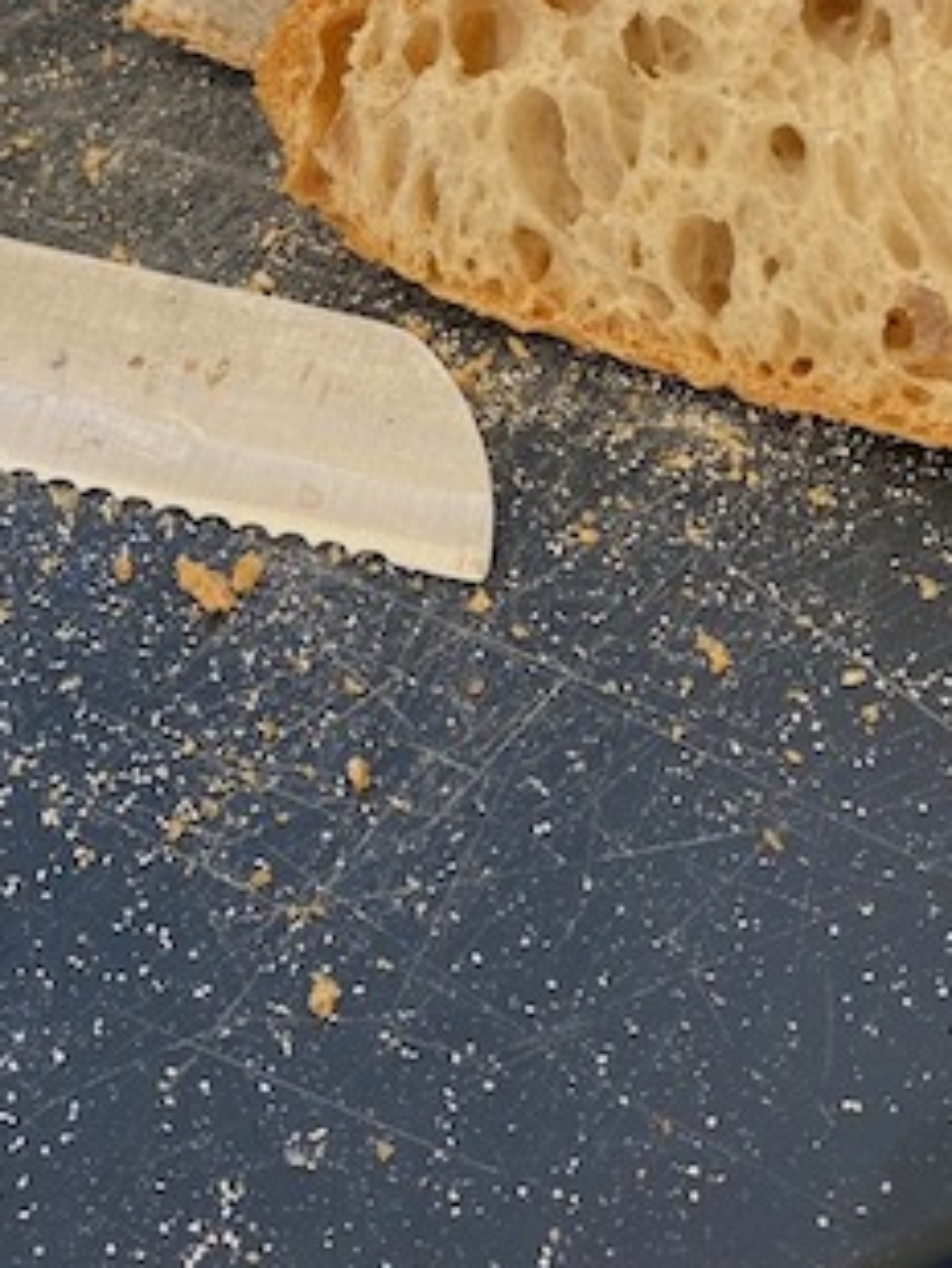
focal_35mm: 56
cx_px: 353
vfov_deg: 33.1
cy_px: 213
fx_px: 2052
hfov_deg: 26.0
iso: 32
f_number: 1.8
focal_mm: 4.25
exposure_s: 1/195
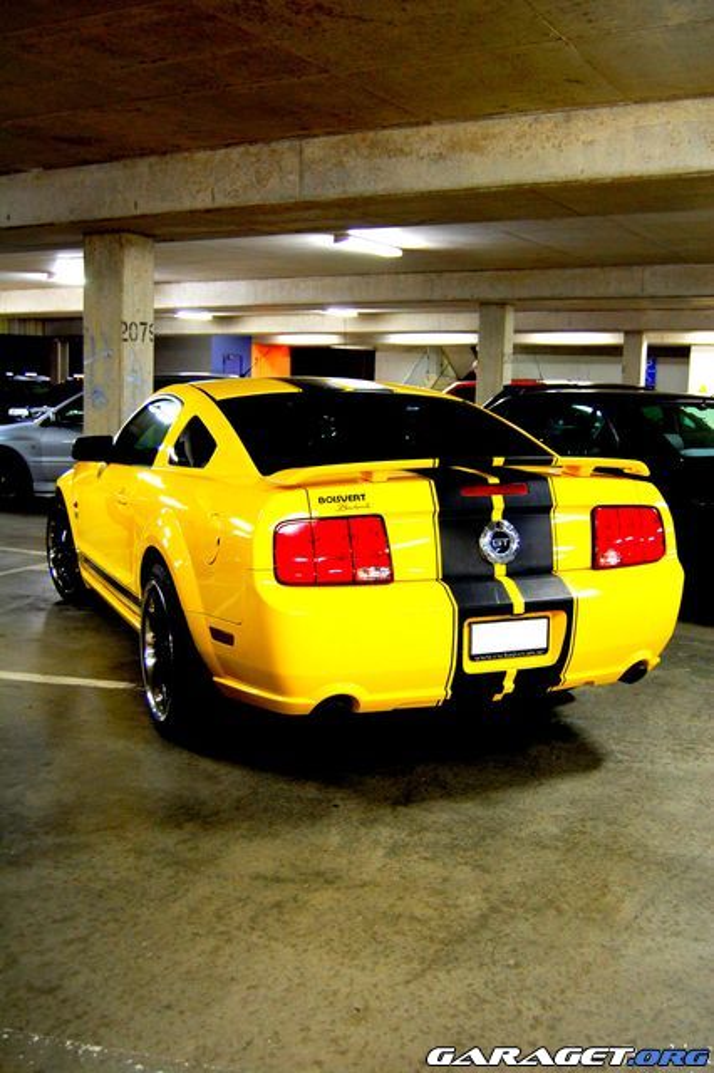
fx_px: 1072
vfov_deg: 53.2
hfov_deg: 36.8
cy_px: 536
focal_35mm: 36
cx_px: 357
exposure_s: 1/15
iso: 800
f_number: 4
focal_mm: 24
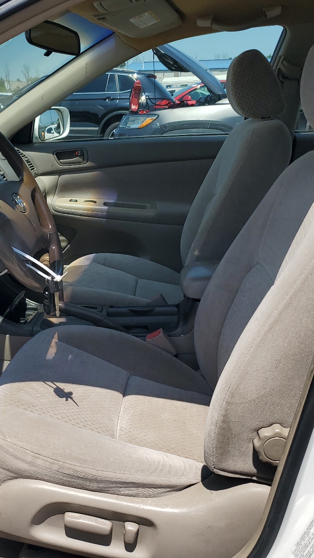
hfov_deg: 30.6
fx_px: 563
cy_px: 278
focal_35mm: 38
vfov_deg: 52.8
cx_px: 77
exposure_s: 1/3333
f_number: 1.5
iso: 50
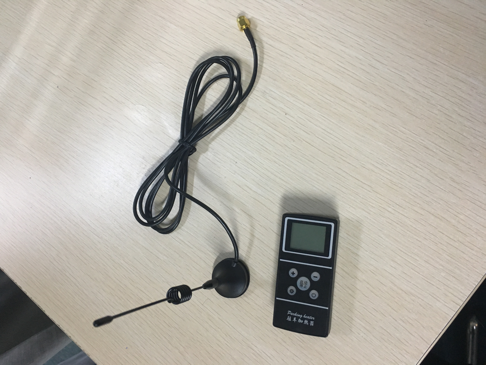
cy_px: 182
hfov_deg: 61.7
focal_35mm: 29
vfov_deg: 48.2
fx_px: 407
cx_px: 243
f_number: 2.2
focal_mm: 4.15
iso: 160
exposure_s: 1/33
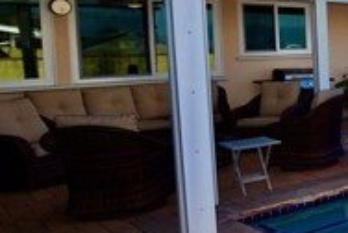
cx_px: 574
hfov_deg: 24.7
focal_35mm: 51
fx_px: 494
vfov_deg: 26.4
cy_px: 77
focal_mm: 15
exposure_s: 1/200
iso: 100
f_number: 9
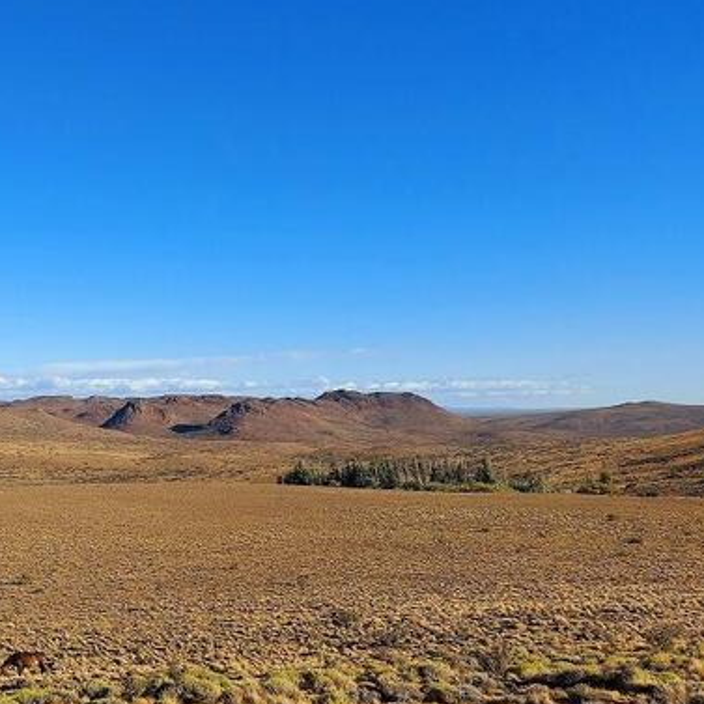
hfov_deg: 34.4
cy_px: 471
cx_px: 13
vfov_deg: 37.1
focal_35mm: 45
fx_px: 1035
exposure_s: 1/1250
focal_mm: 5.23
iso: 32
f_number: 1.8
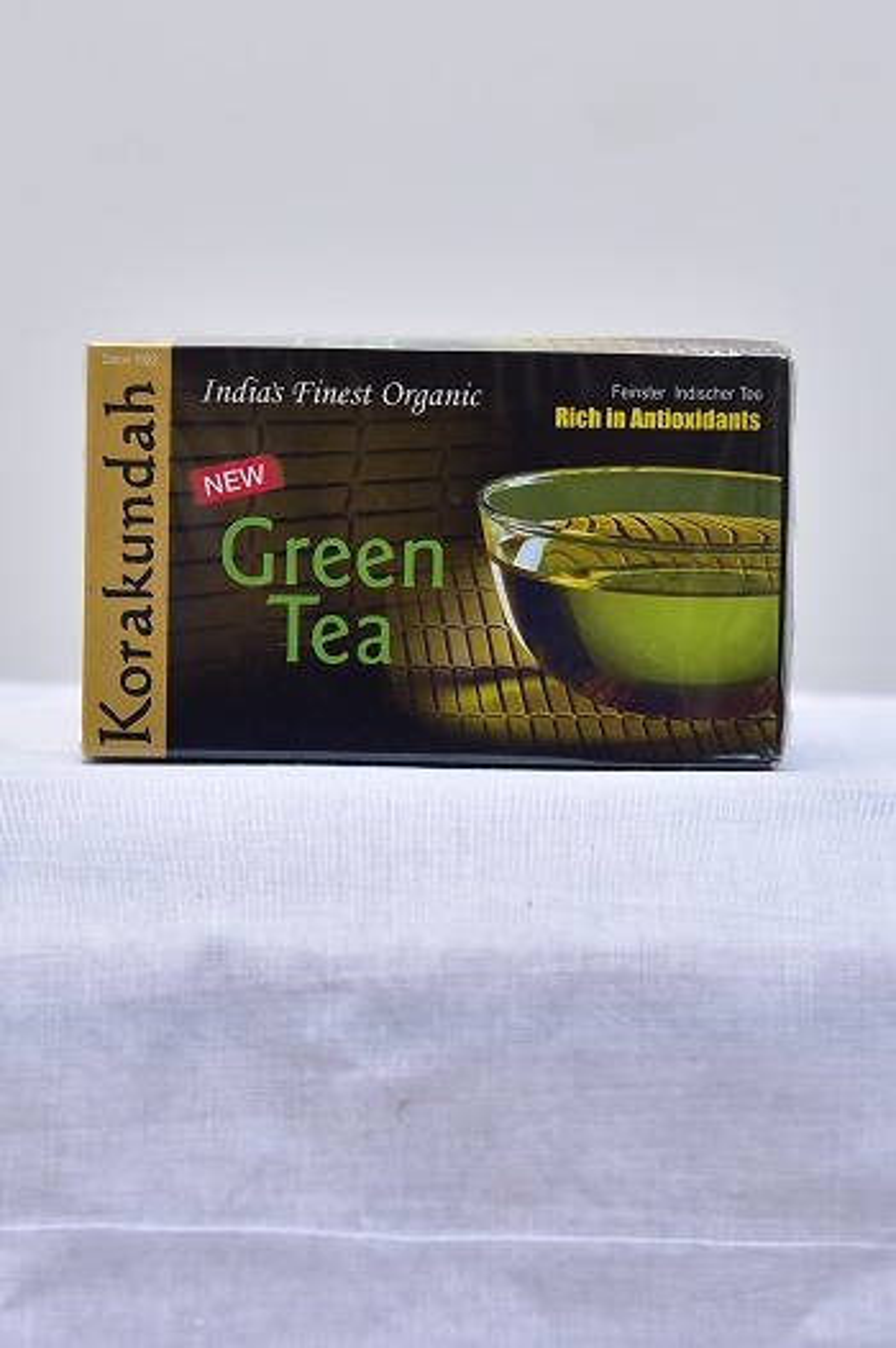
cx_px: 448
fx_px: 2168
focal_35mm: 58
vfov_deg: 34.5
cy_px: 674
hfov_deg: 23.4
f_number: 4
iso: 1250
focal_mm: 58
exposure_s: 1/125
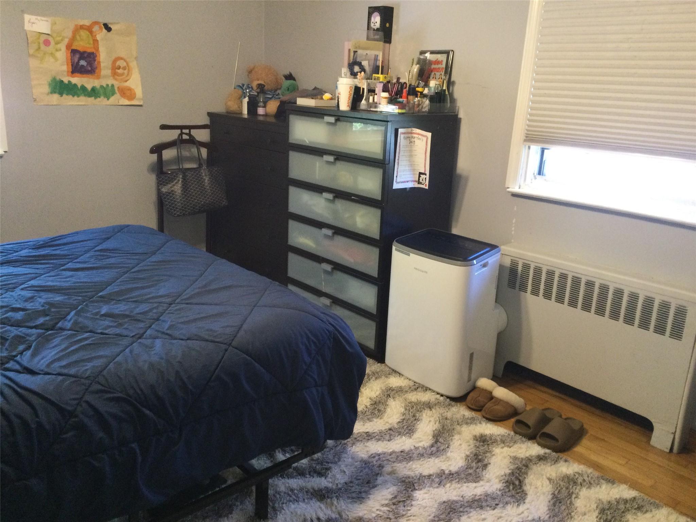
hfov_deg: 58.4
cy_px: 261
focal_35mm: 31
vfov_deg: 45.4
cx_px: 348
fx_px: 623
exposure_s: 1/24
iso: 200
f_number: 2.4
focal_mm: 3.3
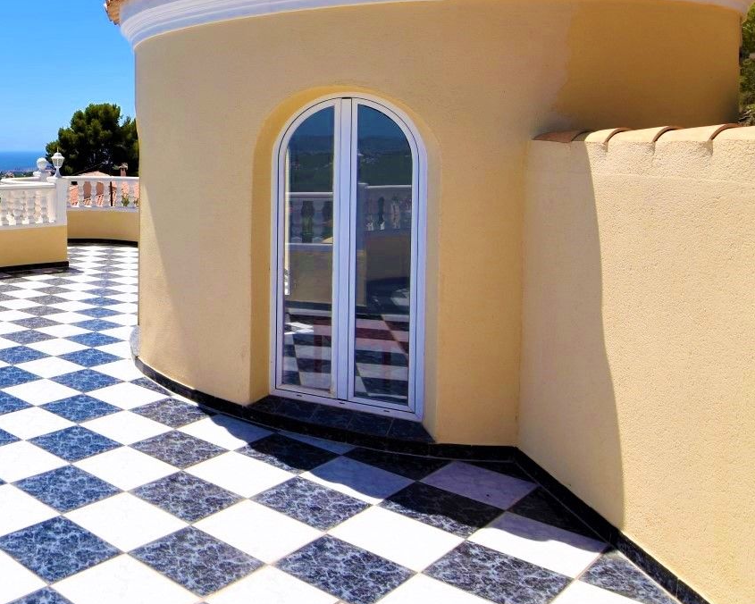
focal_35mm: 33
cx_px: 17
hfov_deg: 46.3
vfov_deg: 43.6
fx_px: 737
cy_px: 177
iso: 100
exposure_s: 1/800
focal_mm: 11
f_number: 5.6
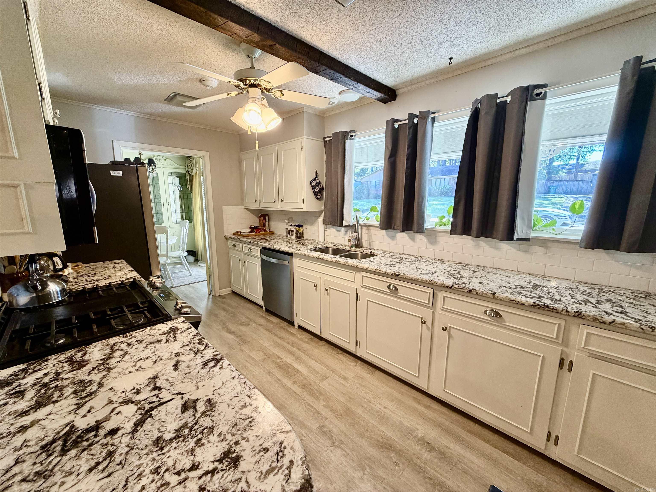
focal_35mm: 14
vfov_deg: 85.7
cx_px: 328
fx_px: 265
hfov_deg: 102.1
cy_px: 246
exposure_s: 1/60
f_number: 2.2
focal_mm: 2.22
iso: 200
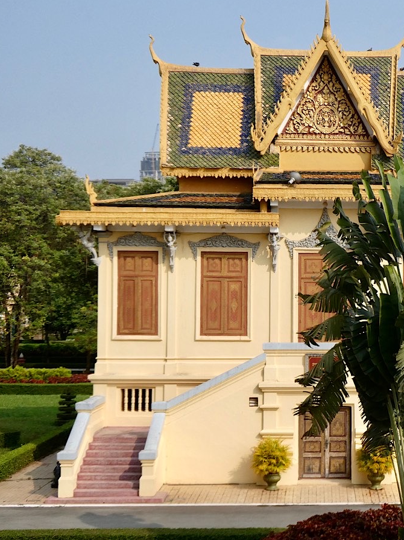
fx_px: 981
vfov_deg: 30.7
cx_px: 379
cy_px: 286
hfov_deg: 22.6
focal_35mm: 63
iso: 80
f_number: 3.9
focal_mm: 7.8
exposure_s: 1/1000
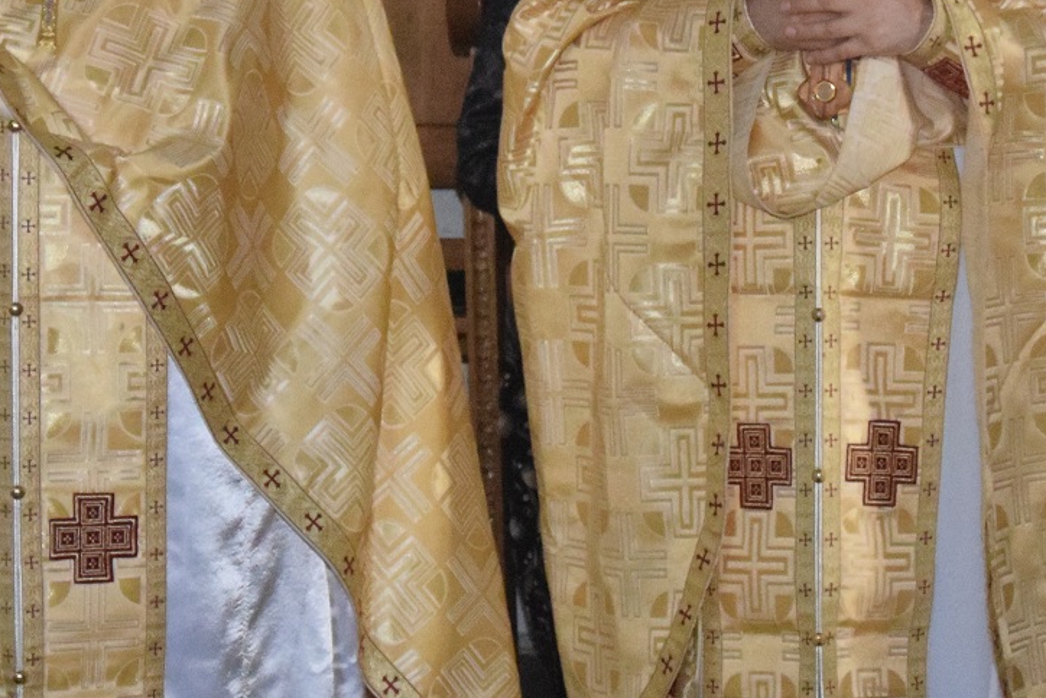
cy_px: 251
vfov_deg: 7.4
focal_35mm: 186
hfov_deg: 11.0
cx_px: 731
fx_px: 5416
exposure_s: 1/100
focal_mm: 45
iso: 6400
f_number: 5
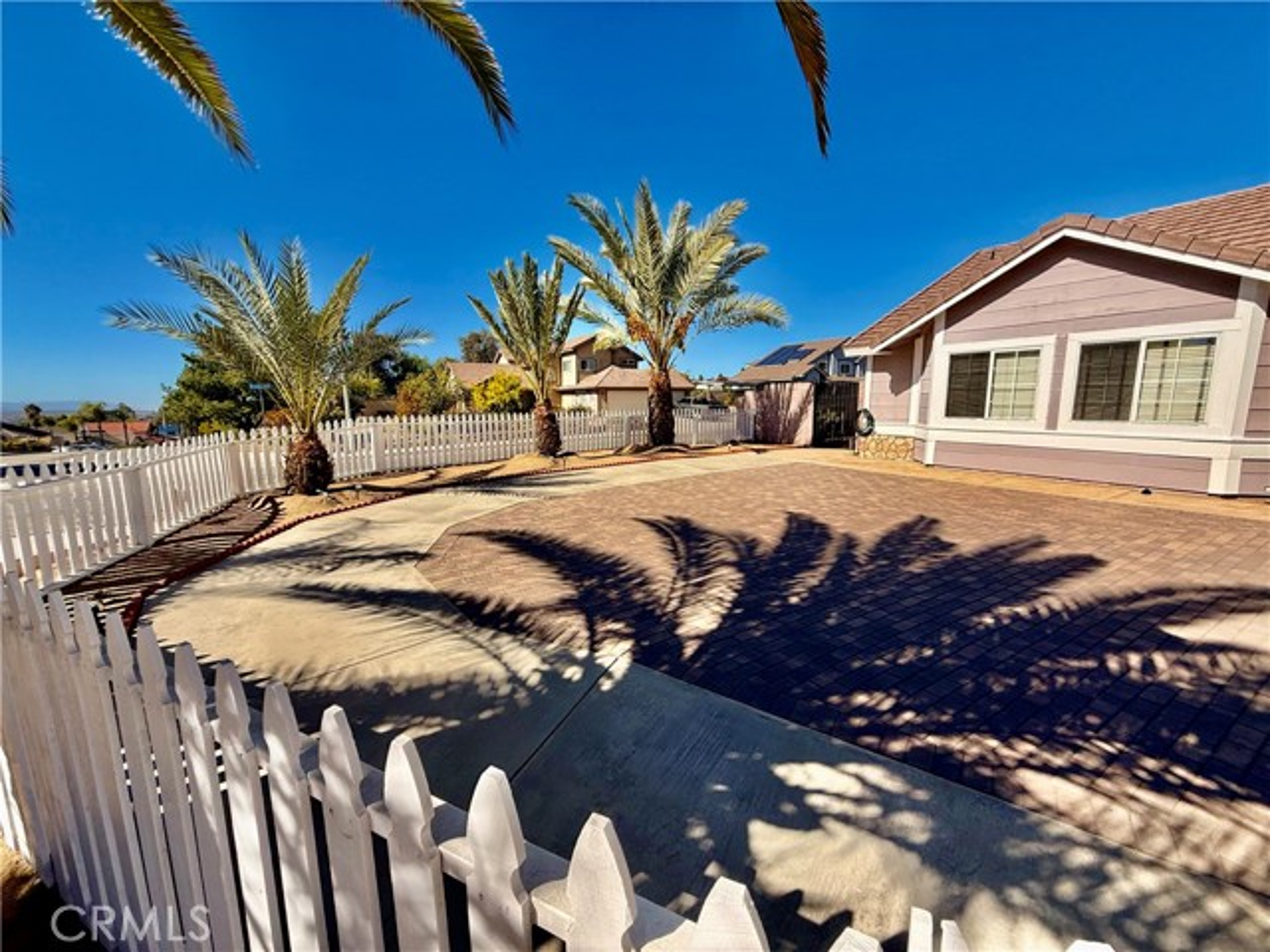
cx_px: 635
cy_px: 476
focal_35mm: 14
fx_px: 514
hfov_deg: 102.1
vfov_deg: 85.7
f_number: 2.2
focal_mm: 2.22
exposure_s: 1/2717
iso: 50
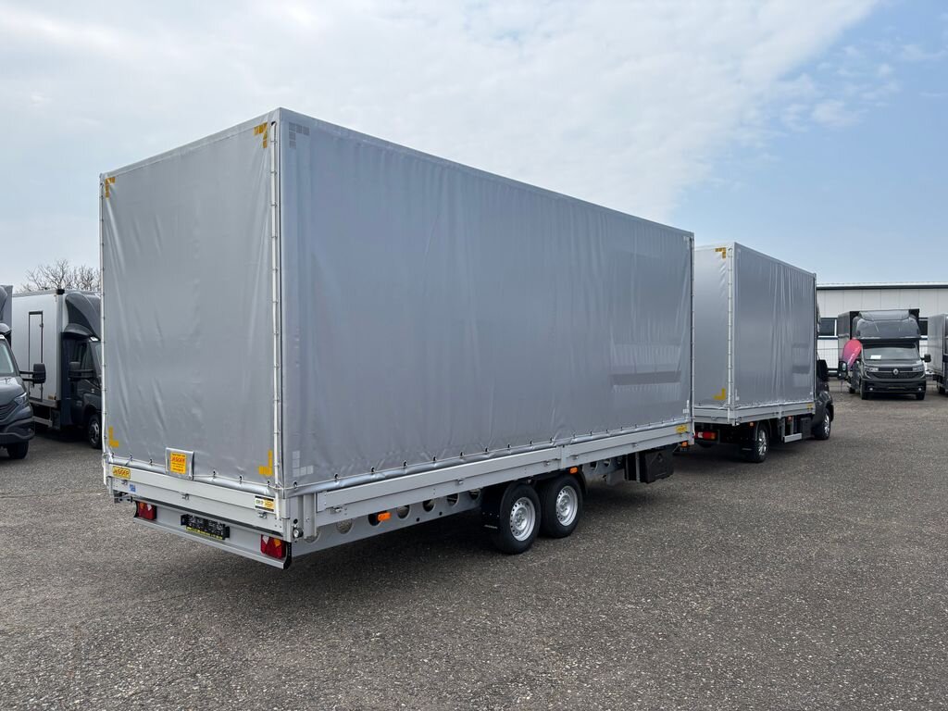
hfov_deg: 67.3
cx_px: 474
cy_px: 356
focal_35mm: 26
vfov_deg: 53.1
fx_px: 712
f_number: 1.6
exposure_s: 1/3623
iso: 50
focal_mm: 5.96
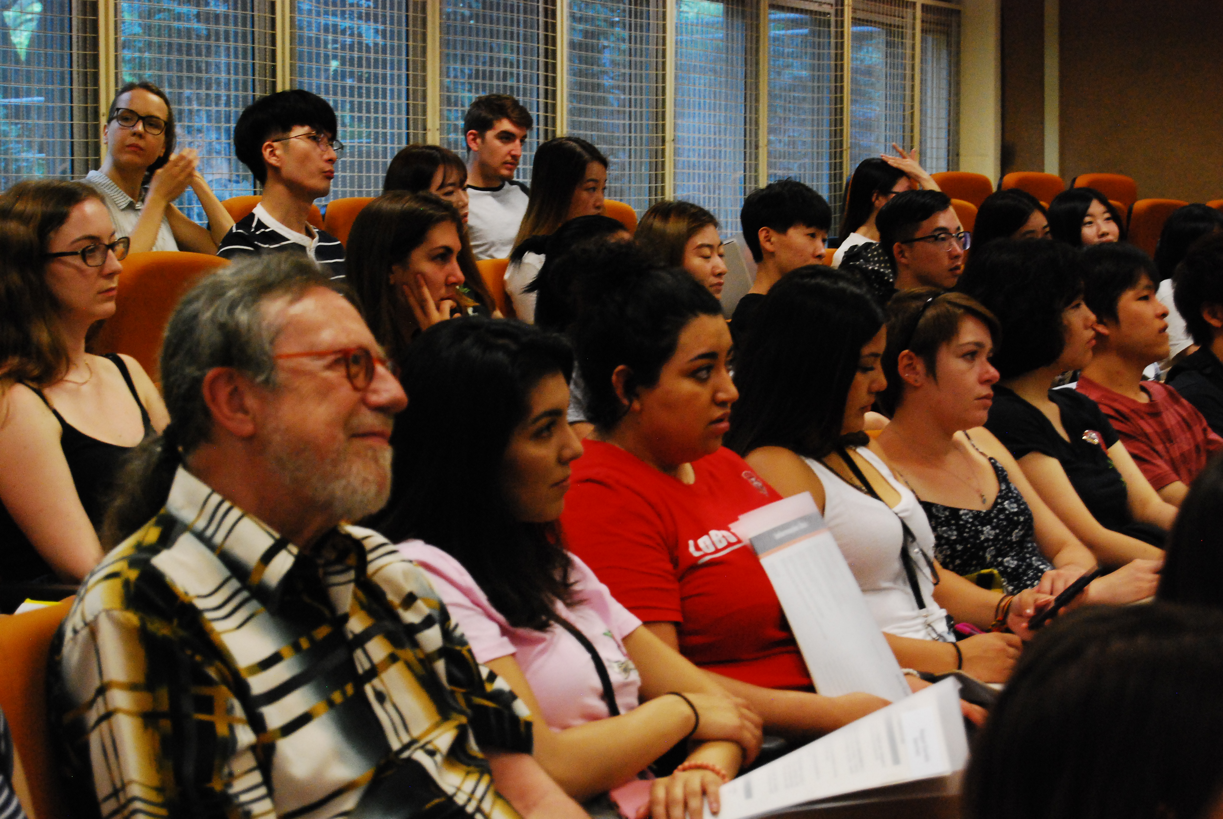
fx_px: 2806
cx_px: 612
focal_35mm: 82
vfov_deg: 16.6
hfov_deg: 24.6
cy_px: 410
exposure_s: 1/60
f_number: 5.6
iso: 1600
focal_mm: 55
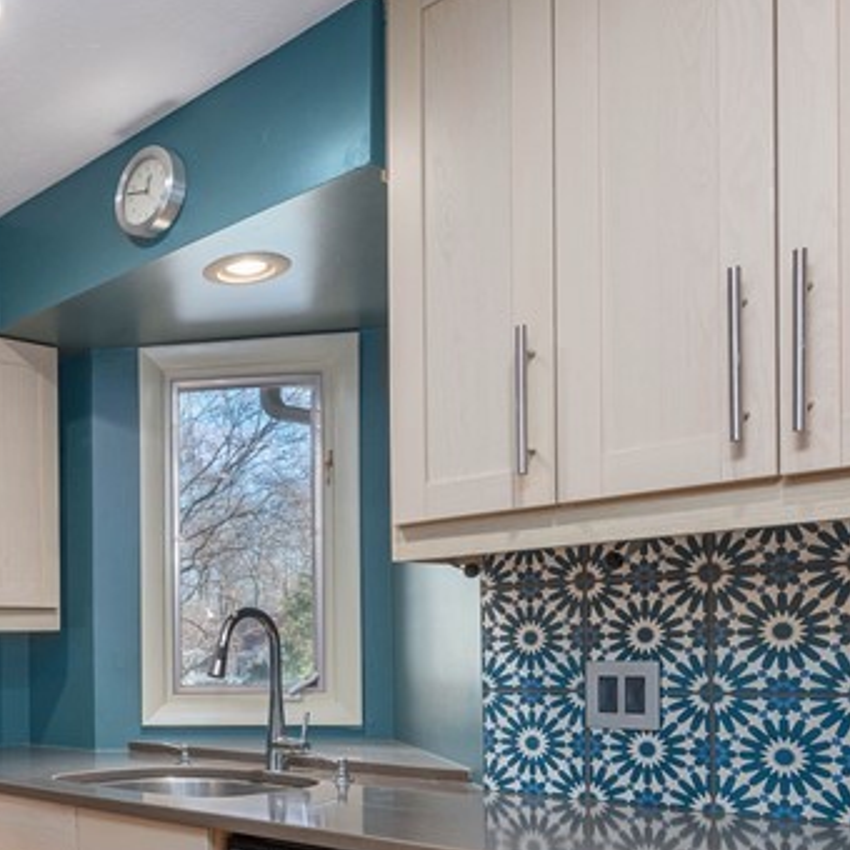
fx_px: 1056
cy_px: 651
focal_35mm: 38
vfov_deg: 42.3
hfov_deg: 37.5
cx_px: -61
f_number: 9
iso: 200
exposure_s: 1/60
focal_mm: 14
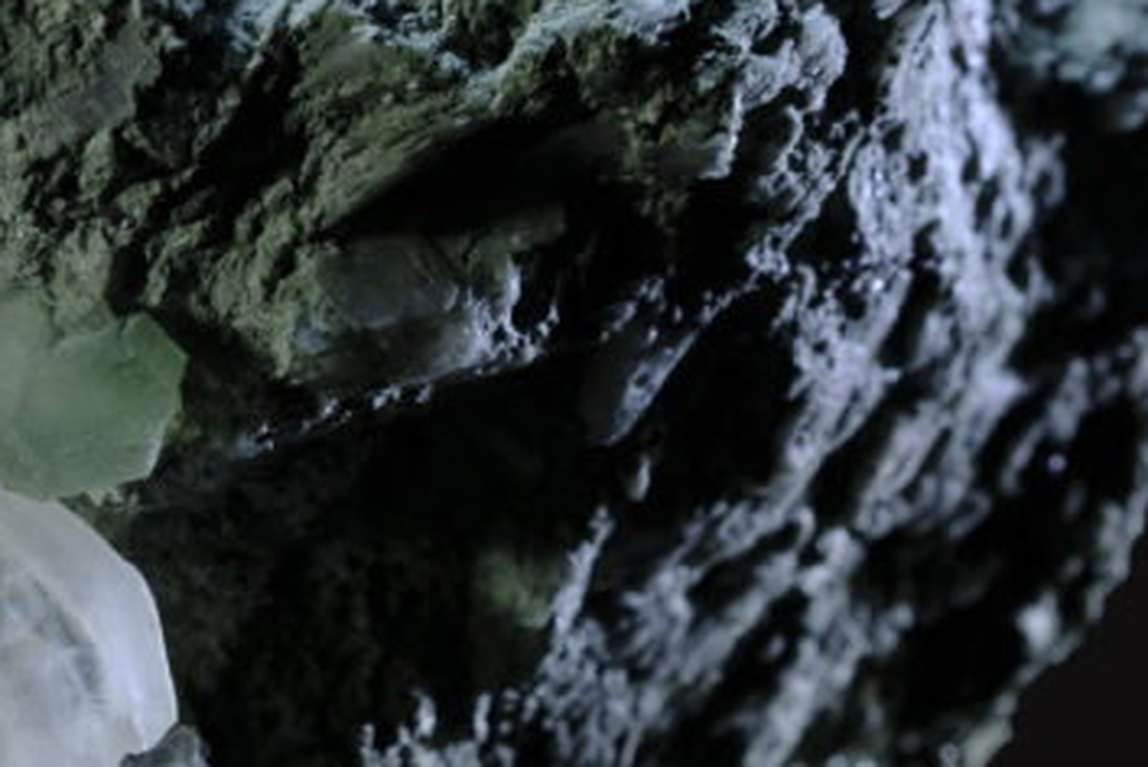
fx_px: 8330
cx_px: -403
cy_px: 323
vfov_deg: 5.3
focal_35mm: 261
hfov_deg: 7.8
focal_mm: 60
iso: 400
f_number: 11
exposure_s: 1/100
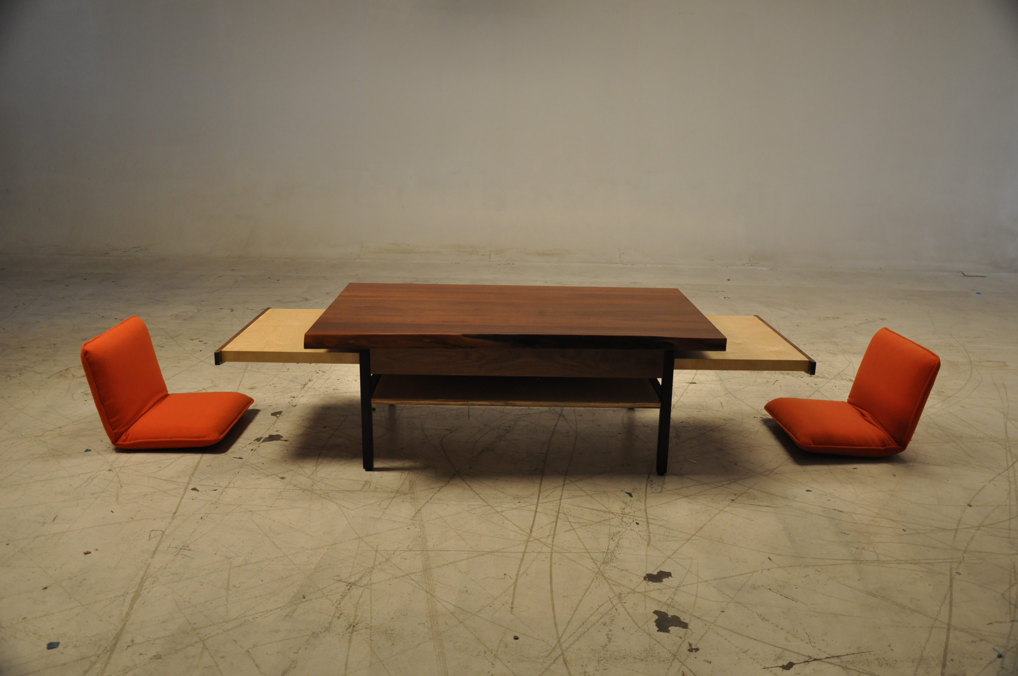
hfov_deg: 59.6
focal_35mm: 32
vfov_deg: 41.6
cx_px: 509
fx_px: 890
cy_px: 338
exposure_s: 1/30
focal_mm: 21
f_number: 3.8
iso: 800
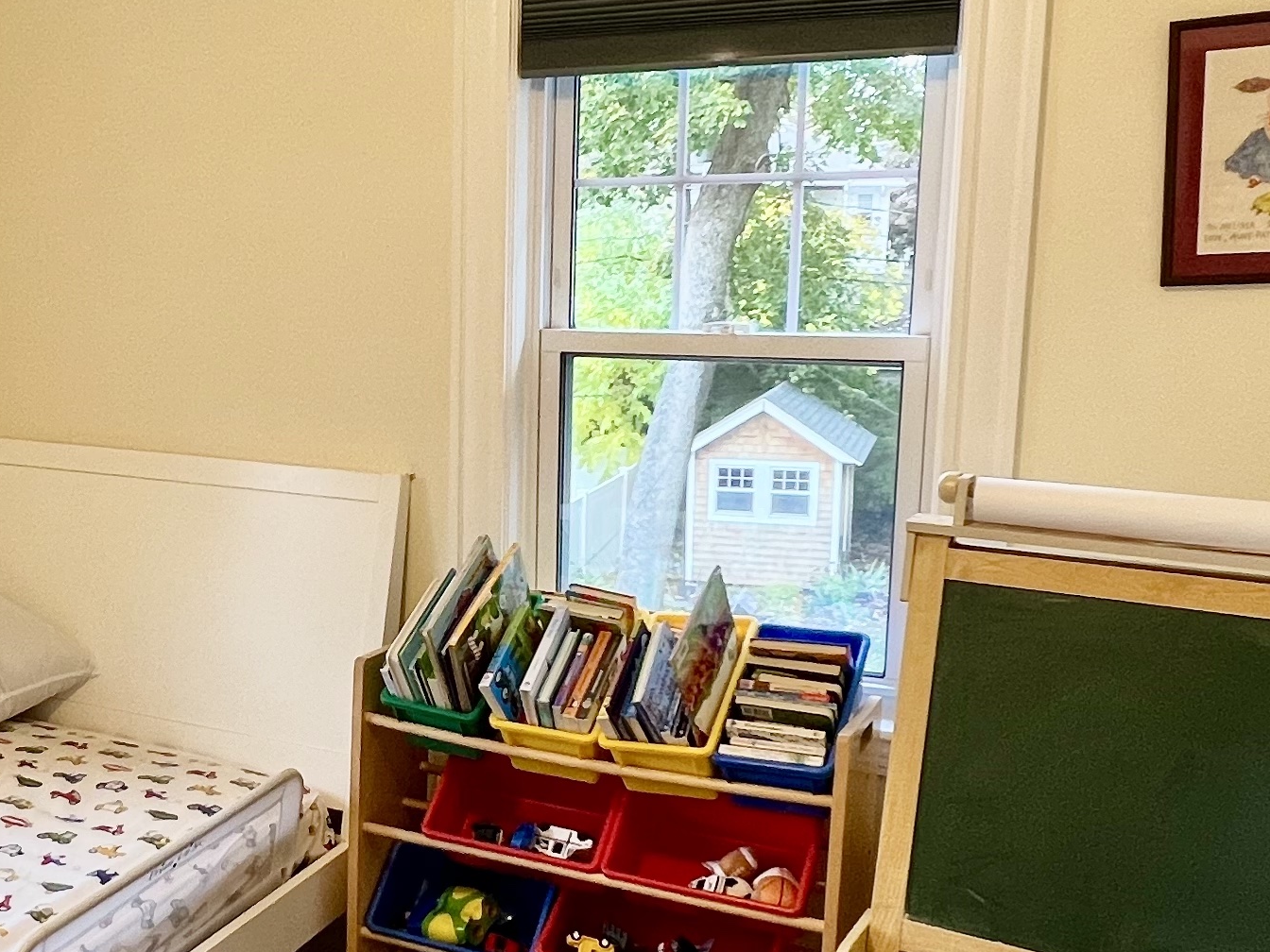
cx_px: 335
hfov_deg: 46.3
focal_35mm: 39
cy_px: 527
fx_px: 1431
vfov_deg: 36.8
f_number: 1.8
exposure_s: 1/60
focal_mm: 1.57
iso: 160
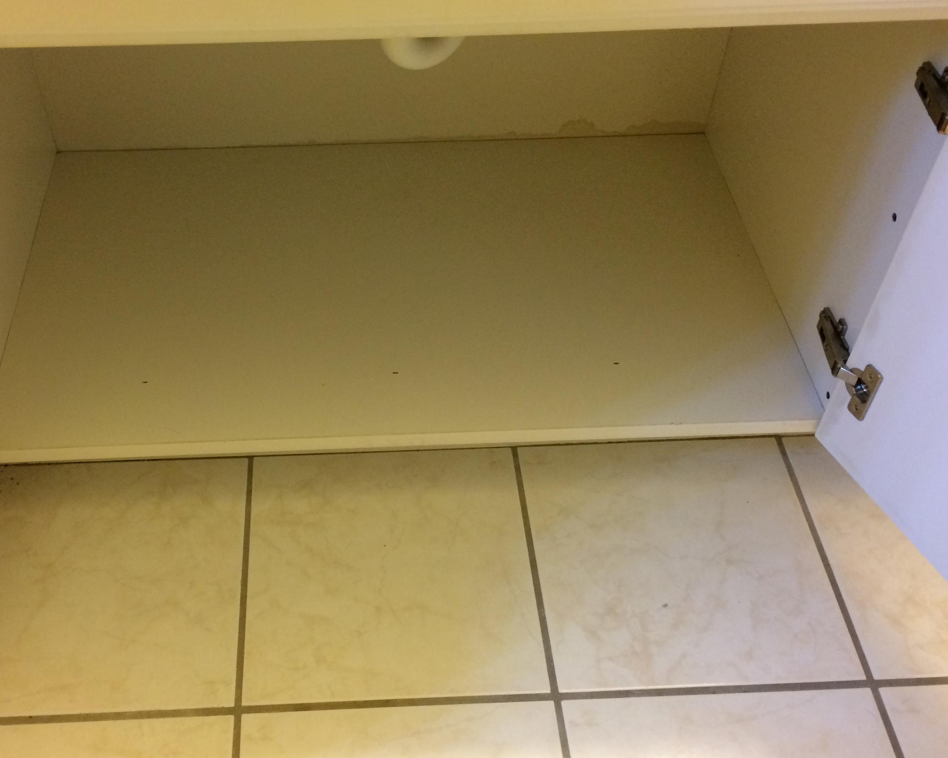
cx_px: 385
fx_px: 1066
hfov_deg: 47.7
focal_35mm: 38
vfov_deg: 39.1
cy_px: 331
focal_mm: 4.15
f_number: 2.2
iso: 160
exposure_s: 1/30
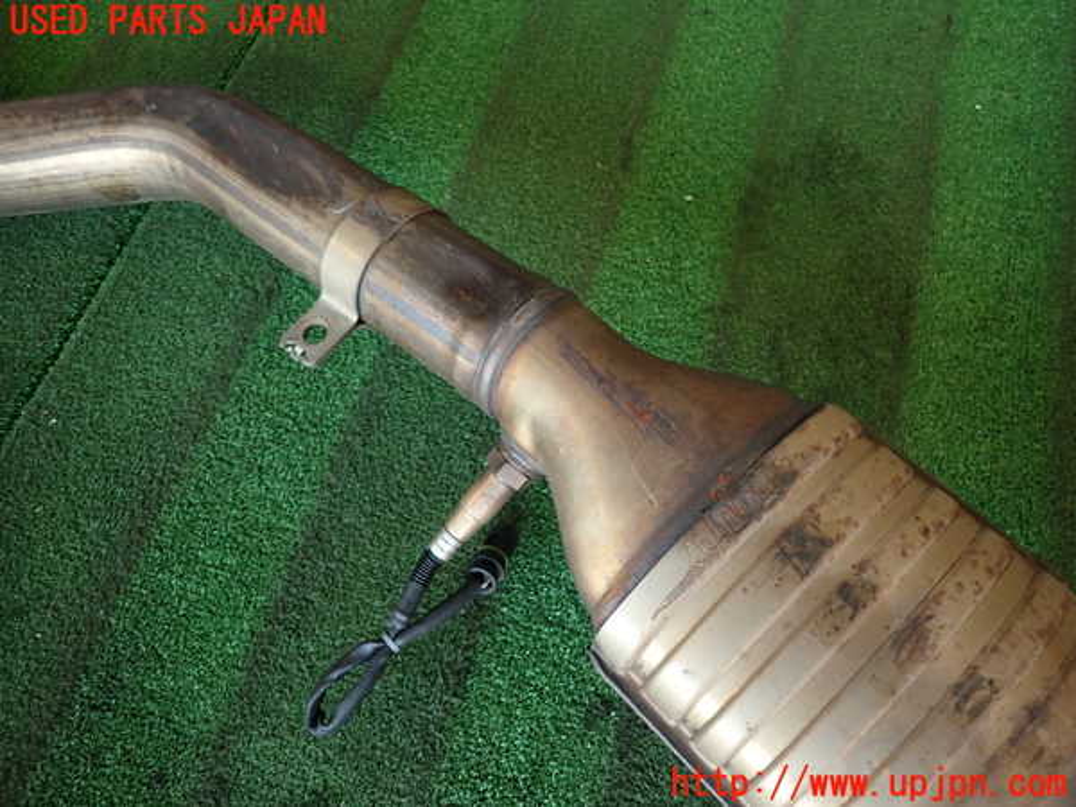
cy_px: 404
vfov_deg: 54.9
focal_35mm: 25
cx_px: 538
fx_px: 777
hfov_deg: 69.4
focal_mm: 4.5
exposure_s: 1/60
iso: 200
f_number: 2
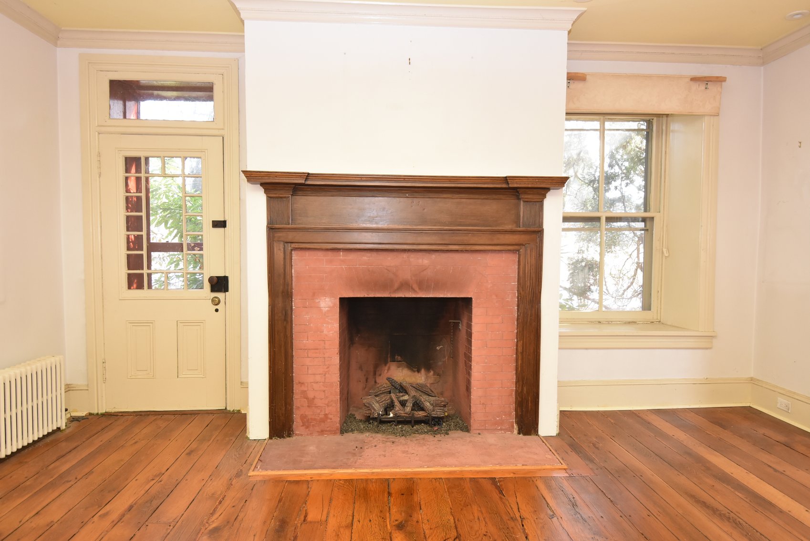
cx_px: 405
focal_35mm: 22
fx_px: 507
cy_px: 270
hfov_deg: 77.3
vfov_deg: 56.2
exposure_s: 1/60
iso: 900
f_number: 4
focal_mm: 15
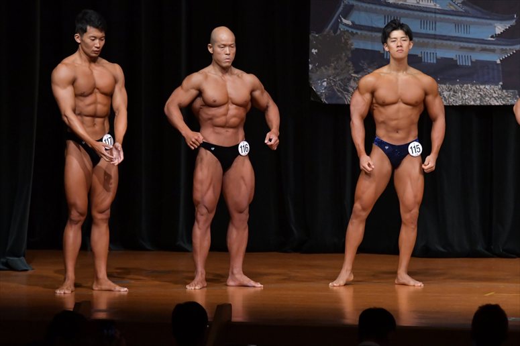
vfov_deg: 5.4
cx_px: 260
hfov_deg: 8.1
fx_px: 3682
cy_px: 173
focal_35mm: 255
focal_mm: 170
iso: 5000
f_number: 5.6
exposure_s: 1/400
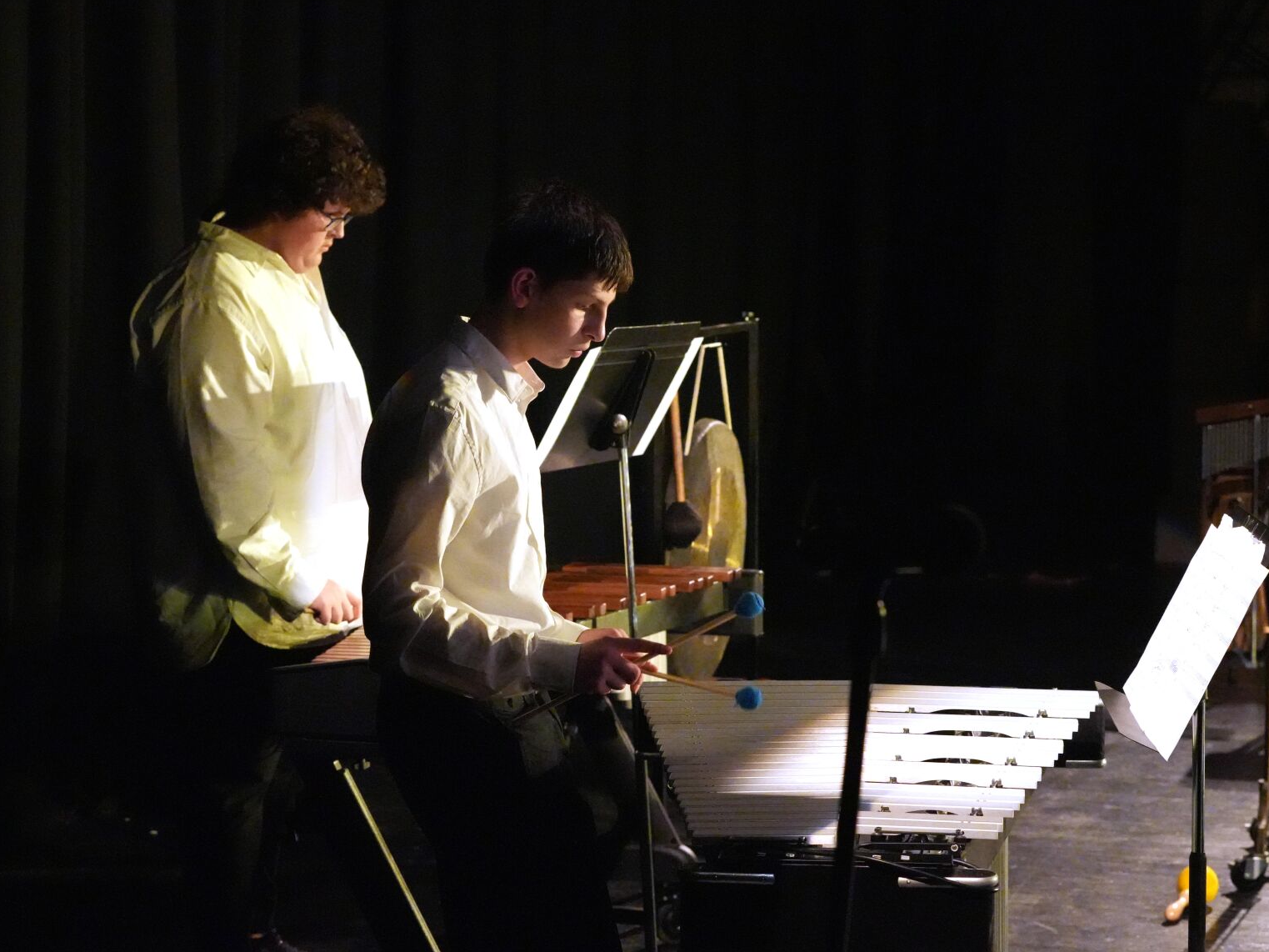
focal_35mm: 79
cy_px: 469
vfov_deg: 18.7
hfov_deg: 24.7
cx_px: 659
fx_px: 2896
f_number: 7.1
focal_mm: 71
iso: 25600
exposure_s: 1/250
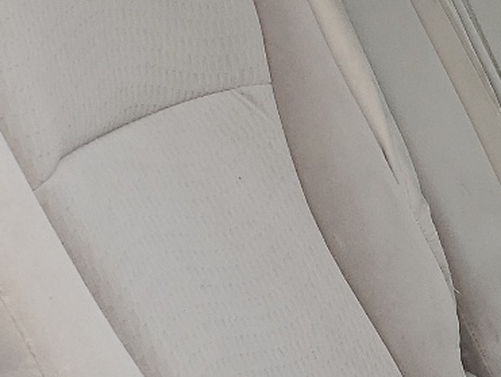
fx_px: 1623
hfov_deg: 15.5
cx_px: 853
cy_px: 131
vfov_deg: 13.2
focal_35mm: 112
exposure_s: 1/238
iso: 50
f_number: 1.5
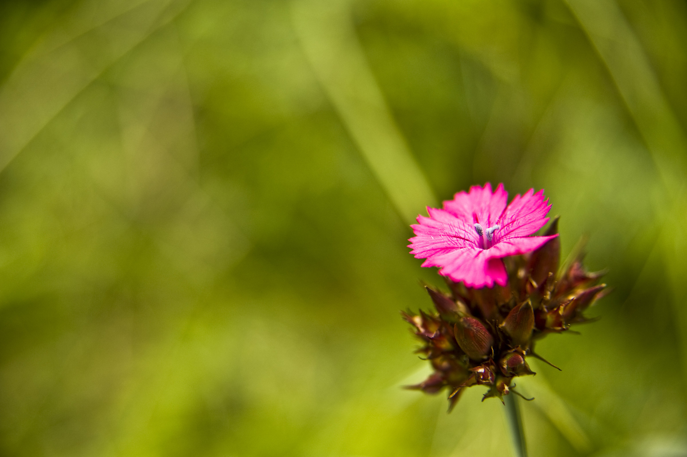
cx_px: 344
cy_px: 228
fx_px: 1621
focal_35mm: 85
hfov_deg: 23.9
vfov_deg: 16.0
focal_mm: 85
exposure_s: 1/500
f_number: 4
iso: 250
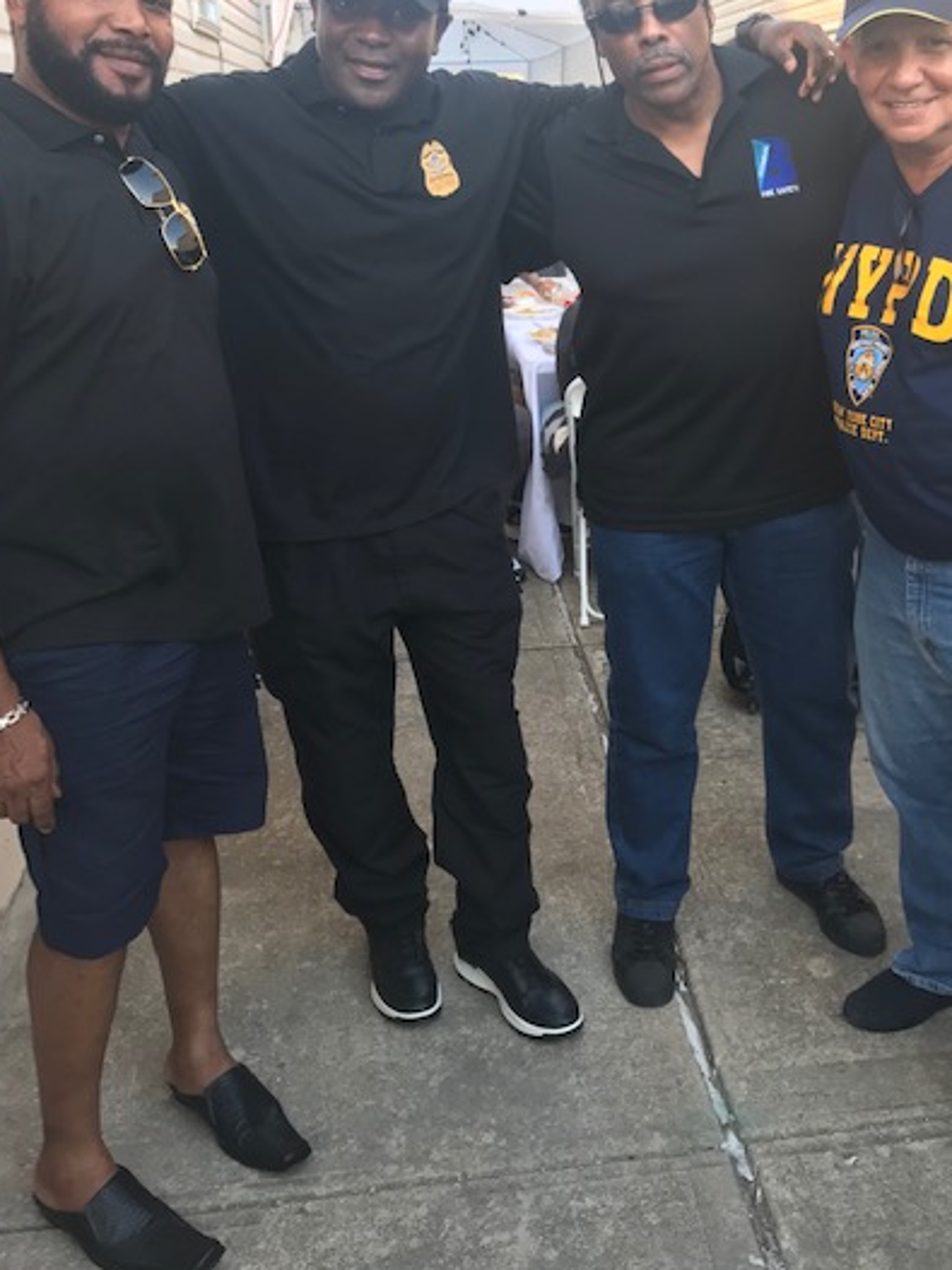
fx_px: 1247
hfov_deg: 41.7
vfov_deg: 53.6
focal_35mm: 34
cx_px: 547
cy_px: 508
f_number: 1.8
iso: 40
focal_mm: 3.99
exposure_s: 1/120
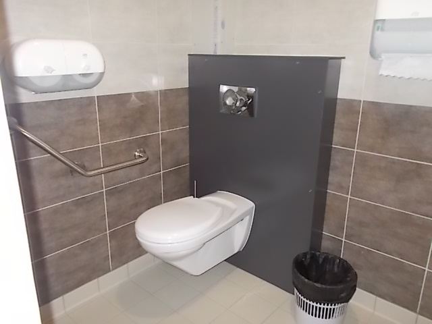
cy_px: 162
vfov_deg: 46.8
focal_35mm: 30
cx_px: 216
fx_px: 374
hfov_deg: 60.0
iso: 200
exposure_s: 1/25
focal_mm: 5.3
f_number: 3.4
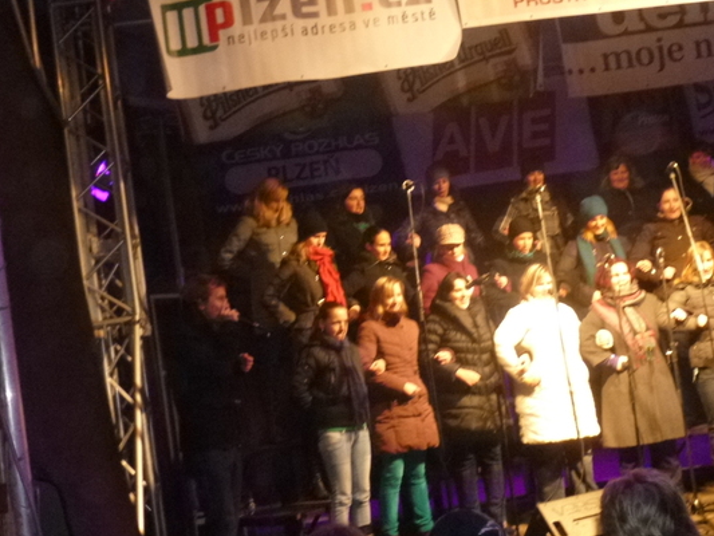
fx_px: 1114
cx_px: 394
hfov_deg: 35.5
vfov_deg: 27.0
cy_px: 205
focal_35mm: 54
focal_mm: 6.5
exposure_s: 1/60
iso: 500
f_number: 3.6
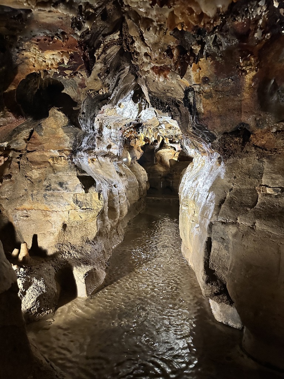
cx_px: 142
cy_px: 190
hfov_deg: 56.8
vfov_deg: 71.6
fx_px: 263
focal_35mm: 24
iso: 800
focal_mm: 6.86
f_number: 1.78
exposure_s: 1/40
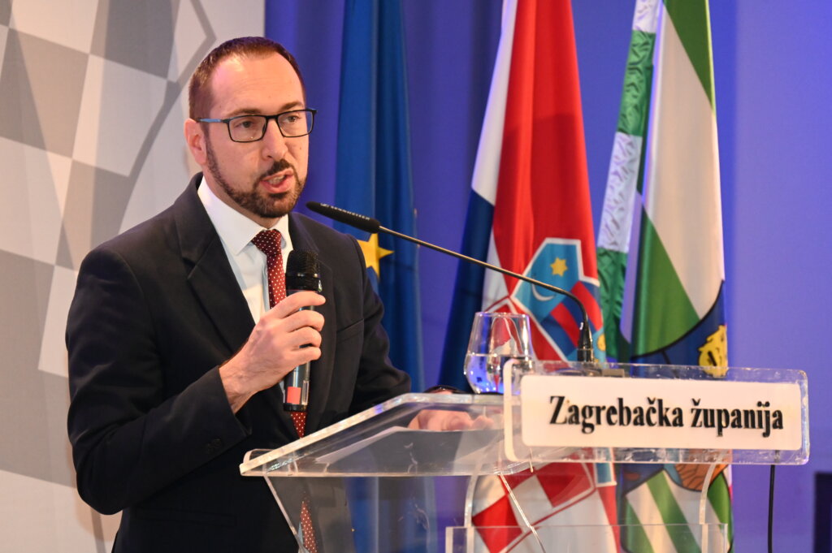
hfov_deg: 10.8
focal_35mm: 190
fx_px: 4387
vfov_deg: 7.2
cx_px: 416
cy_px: 276
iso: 7200
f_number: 6.3
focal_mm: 190
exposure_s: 1/200
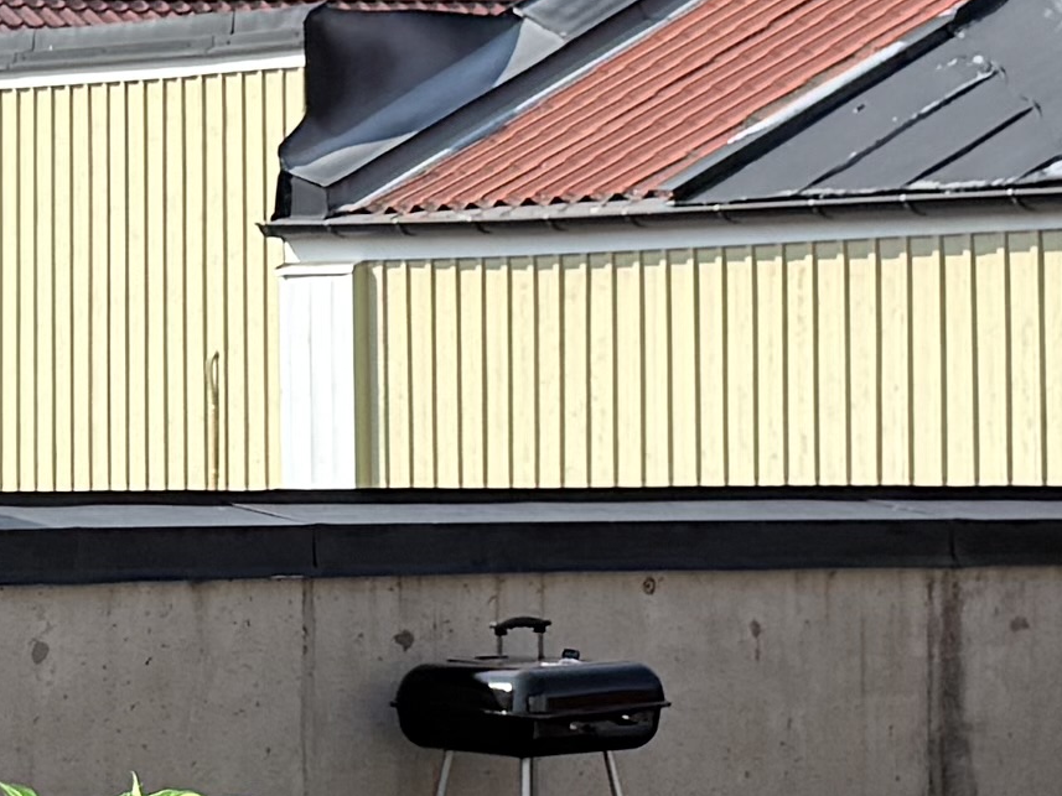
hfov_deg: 12.2
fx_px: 4909
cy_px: 262
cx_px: 63
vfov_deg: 9.3
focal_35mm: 160
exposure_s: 1/4673
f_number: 1.78
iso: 80
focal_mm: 6.76
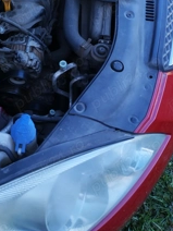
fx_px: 340
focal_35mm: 51
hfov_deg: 27.3
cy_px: 17
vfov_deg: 35.0
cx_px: 11
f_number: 1.9
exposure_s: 1/190
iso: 50
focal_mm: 6.12
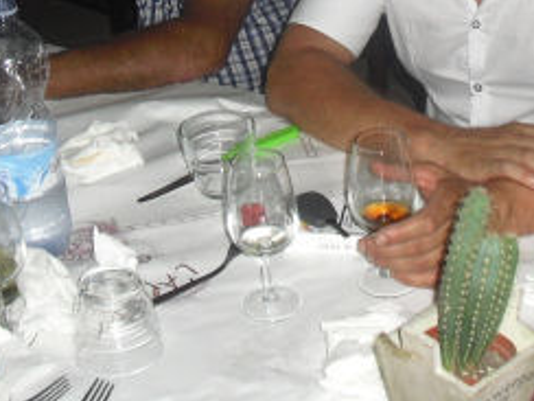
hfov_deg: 22.5
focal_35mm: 87
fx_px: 1342
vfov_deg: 16.3
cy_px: -79
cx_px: 304
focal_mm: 6.3
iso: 200
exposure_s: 1/60
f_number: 3.1
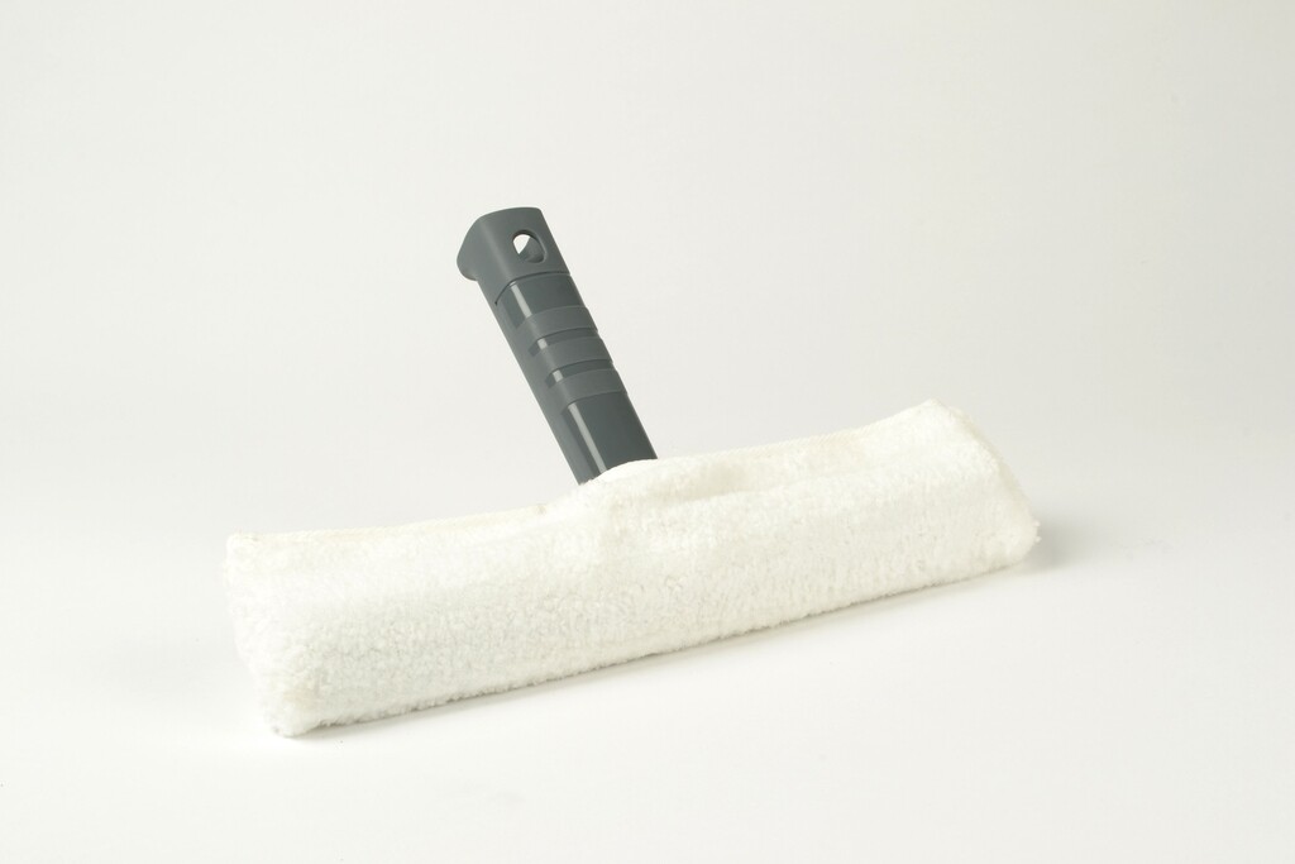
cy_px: 432
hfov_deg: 35.0
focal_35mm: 57
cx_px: 648
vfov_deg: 23.8
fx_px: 2051
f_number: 20
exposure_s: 1/60
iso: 200
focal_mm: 38
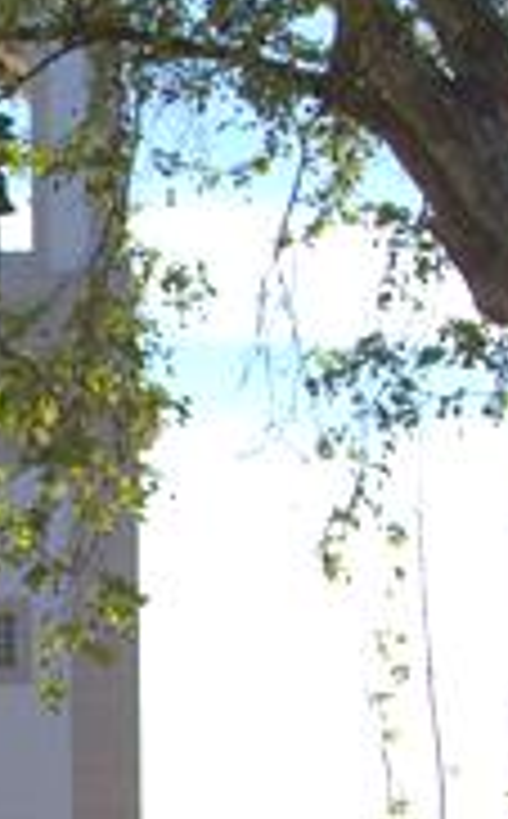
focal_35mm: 188
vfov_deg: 11.2
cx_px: -728
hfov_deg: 6.6
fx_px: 4184
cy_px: 524
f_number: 7.1
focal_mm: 26
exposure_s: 1/200
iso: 100
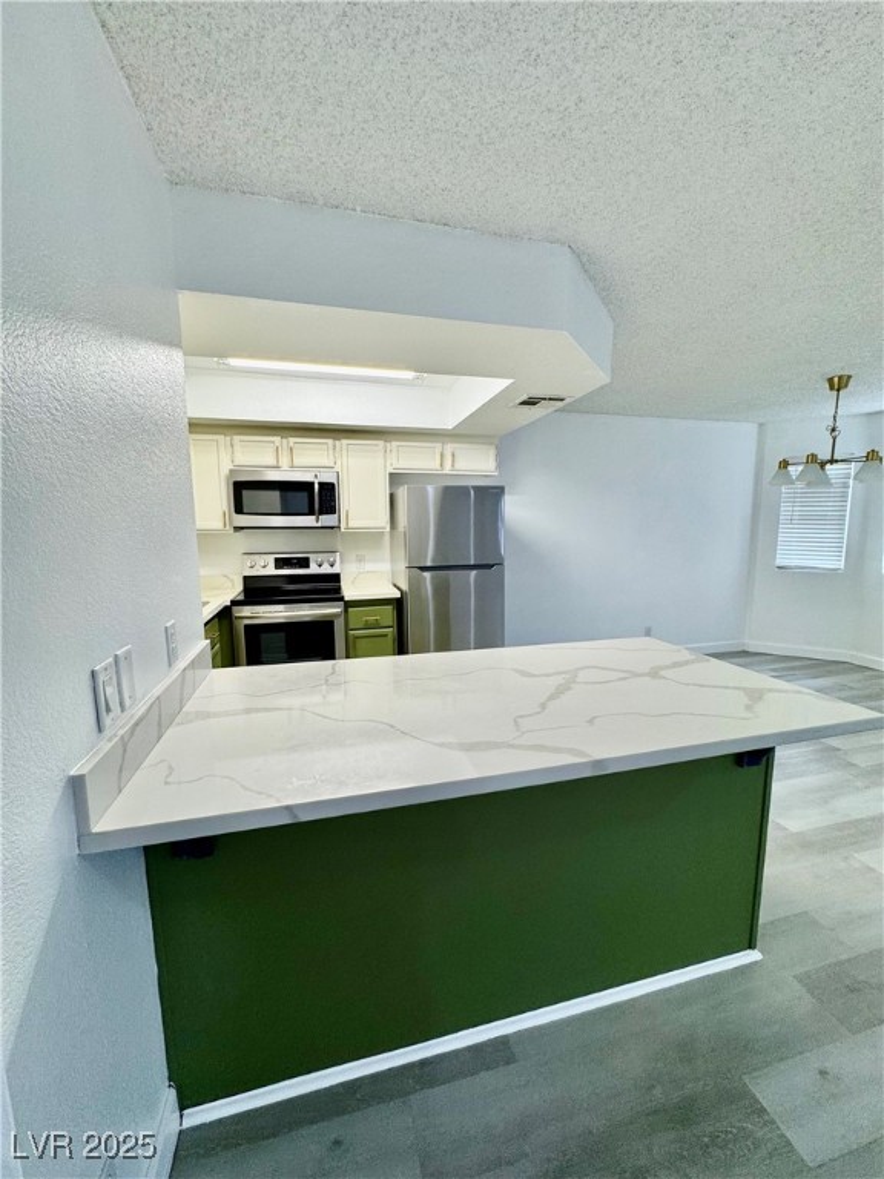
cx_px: 442
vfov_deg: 102.1
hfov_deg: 85.7
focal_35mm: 14
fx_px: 477
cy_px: 590
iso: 125
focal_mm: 2.22
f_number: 2.2
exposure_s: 1/120
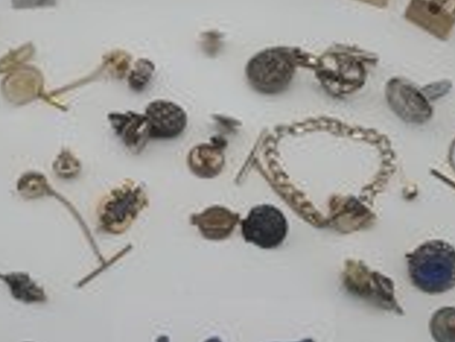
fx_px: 749
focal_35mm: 57
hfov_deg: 33.8
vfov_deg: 25.7
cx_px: 206
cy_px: 180
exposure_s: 1/644
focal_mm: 4.3
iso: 50
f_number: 2.4
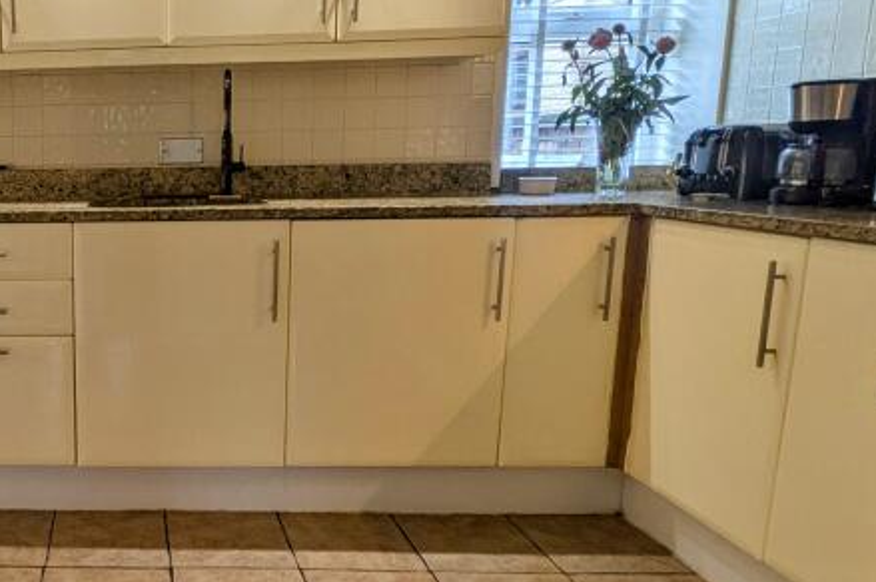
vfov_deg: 38.8
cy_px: 302
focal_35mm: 34
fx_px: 827
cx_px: 92
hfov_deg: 49.8
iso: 64
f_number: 2.2
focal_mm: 1.83
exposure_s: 1/100
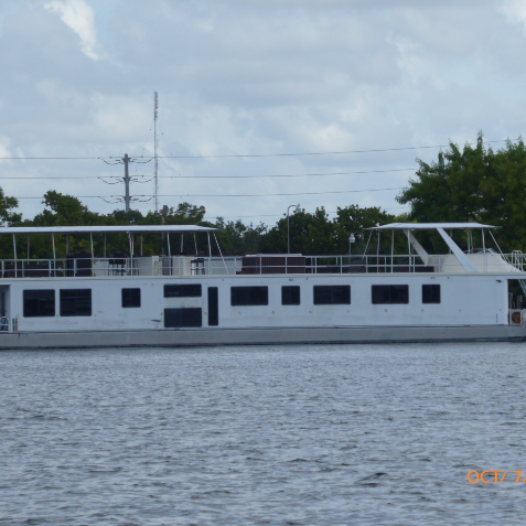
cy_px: 264
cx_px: 259
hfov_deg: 4.4
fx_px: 6791
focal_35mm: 395
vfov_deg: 4.4
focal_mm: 53.8
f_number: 5.8
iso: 80
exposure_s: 1/400
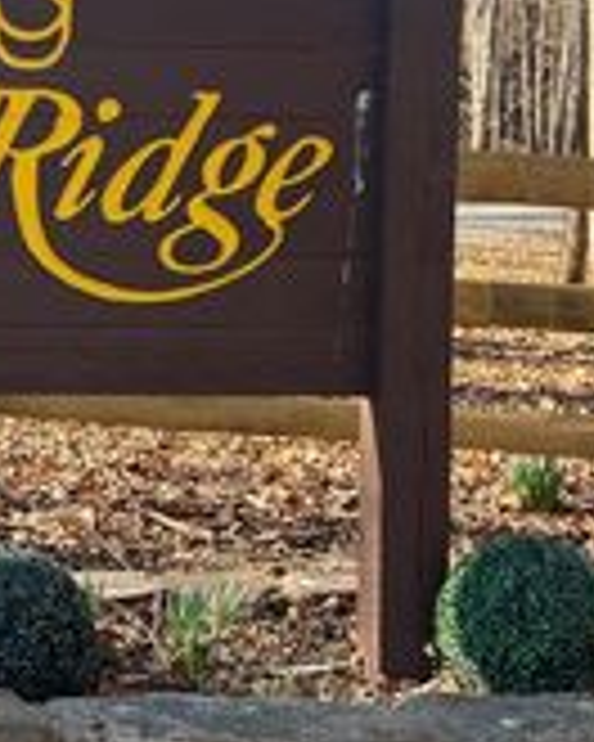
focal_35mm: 77
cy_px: 191
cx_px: -90
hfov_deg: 19.0
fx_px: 1692
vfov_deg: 24.5
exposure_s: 1/643
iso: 50
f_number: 1.5
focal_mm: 5.7
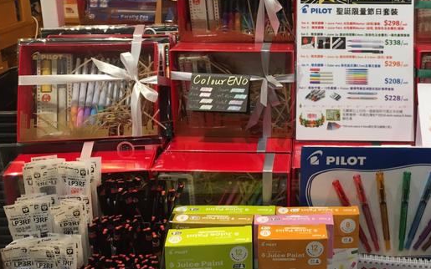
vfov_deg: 29.6
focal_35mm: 43
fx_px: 505
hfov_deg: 45.4
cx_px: 292
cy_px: 86
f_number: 2.2
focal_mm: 4.15
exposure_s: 1/33
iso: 32
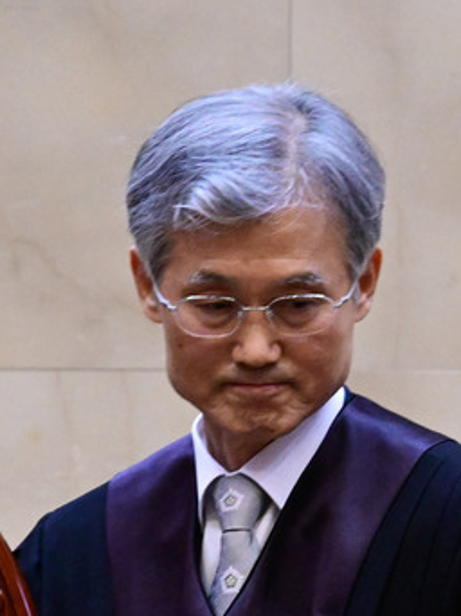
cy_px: 572
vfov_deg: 1.6
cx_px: 306
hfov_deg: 1.2
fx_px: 21708
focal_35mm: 1221
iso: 5000
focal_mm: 310
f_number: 5.3
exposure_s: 1/200
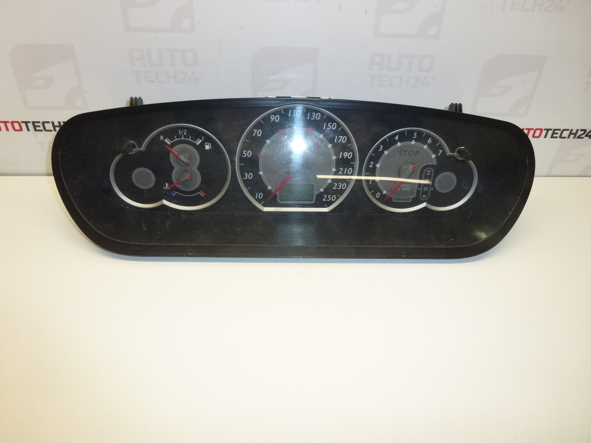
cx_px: 296
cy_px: 222
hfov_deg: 71.6
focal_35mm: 24
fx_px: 410
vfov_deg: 56.8
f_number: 3.3
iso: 400
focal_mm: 4.3
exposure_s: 1/320
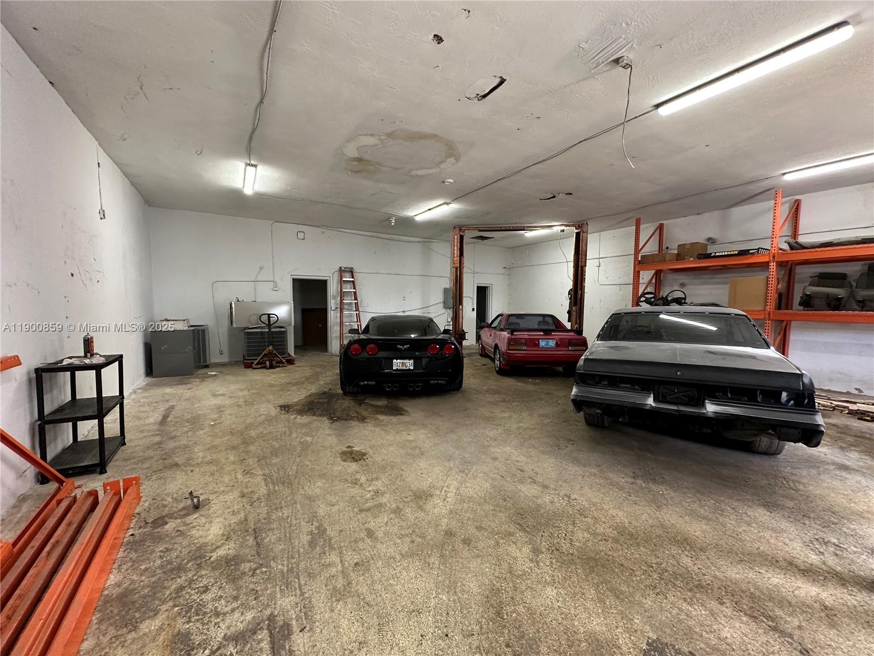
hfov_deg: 102.1
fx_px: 353
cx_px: 437
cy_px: 328
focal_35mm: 14
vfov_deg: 85.7
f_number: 2.2
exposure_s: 1/60
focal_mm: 2.22
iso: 250
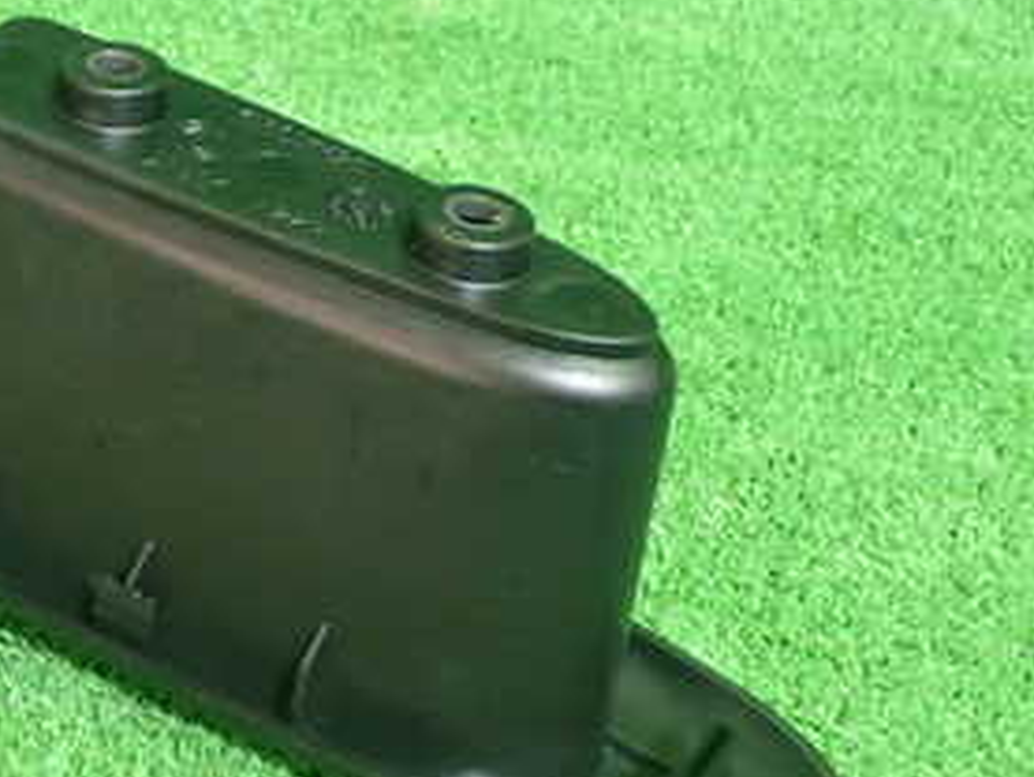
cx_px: 7
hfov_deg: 24.0
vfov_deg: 18.9
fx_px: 2331
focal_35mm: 78
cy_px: 362
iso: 500
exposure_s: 1/40
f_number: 2.5
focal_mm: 6.37
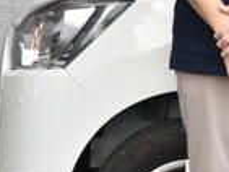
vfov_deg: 5.2
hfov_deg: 6.8
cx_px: 378
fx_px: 1900
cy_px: -53
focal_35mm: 287
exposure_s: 1/160
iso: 100
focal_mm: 70
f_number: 4
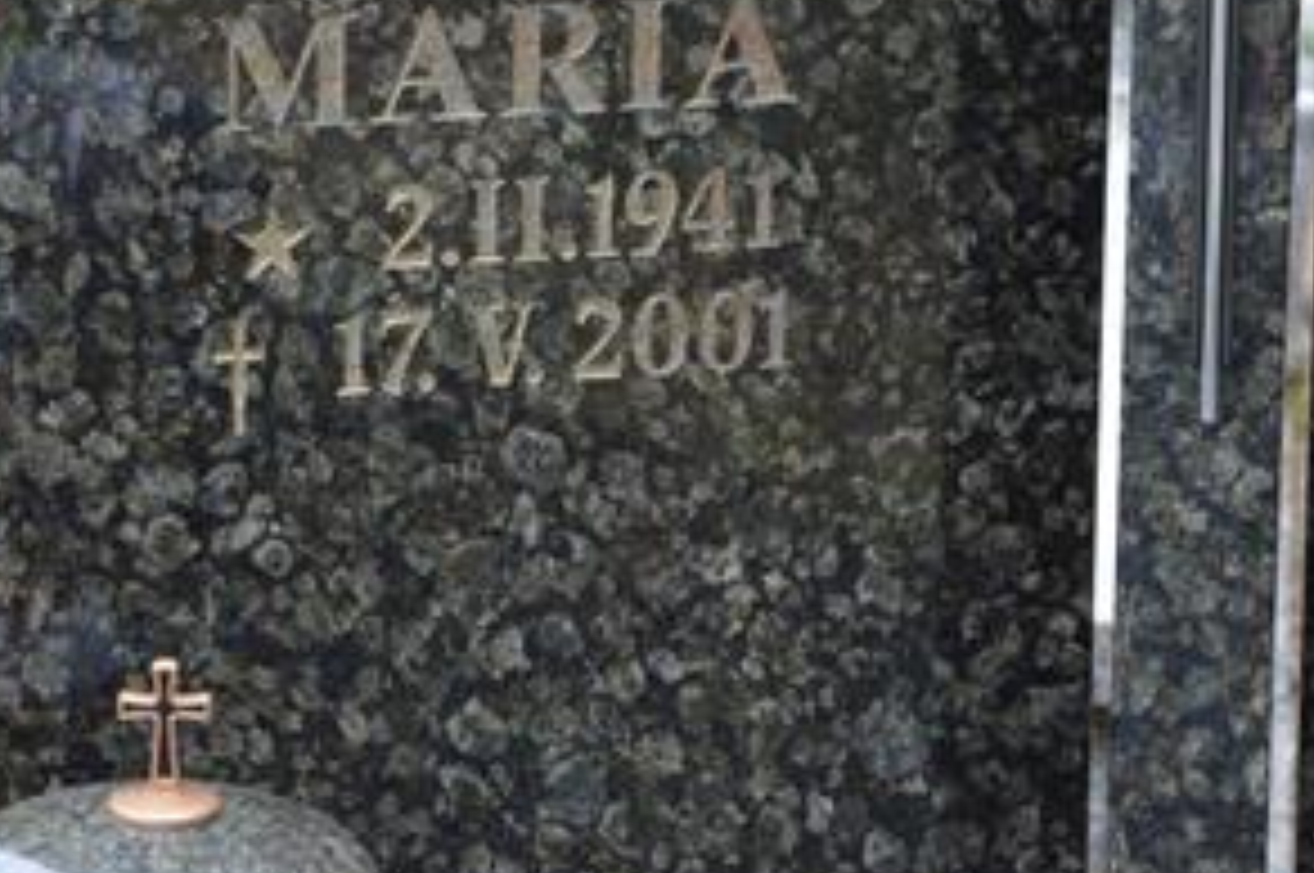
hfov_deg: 10.1
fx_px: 7438
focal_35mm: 204
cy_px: 315
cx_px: 513
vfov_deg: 6.7
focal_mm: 62
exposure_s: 1/100
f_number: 5.3
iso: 400
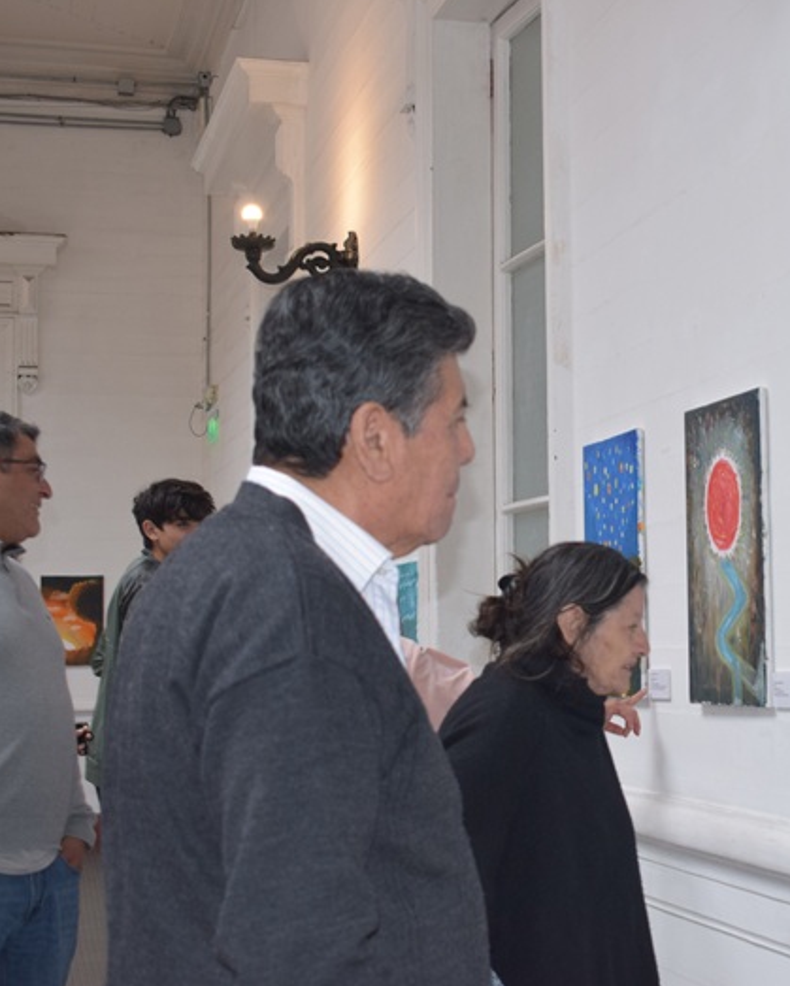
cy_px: 493
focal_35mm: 67
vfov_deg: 28.4
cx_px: 686
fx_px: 1948
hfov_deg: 22.5
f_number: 5.6
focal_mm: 31
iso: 800
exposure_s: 1/80
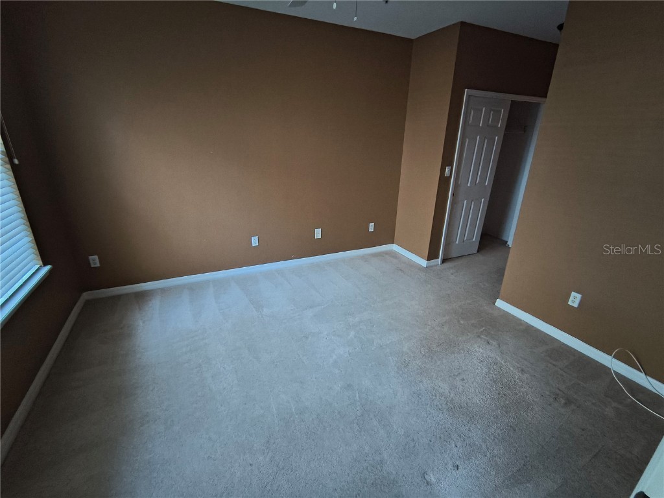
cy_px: 249
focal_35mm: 12
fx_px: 230
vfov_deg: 94.5
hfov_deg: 110.5
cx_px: 332
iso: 1450
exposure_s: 1/30
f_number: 2.2
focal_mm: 2.13
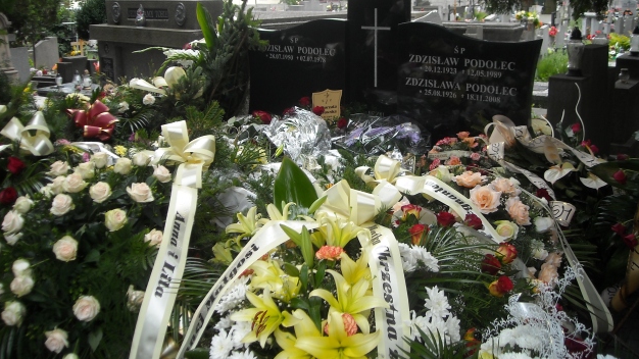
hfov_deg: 51.6
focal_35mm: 39
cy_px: 129
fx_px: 661
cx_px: 313
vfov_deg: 30.3
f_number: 2.8
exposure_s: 1/209
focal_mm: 5.7
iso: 64
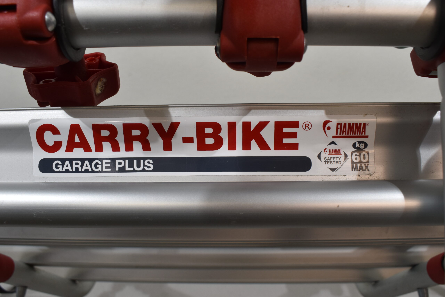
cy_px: 148
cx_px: 222
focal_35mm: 32
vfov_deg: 41.7
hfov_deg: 59.5
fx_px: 389
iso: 360
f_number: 8
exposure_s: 1/60
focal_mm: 21
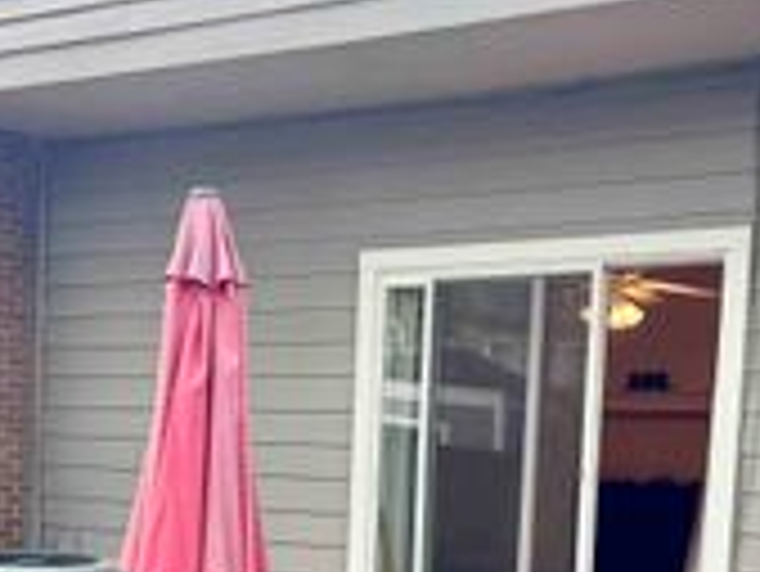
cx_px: 283
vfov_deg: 20.1
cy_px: 574
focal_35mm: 71
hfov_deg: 27.3
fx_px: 1560
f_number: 1.78
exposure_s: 1/121
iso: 125
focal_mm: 6.76
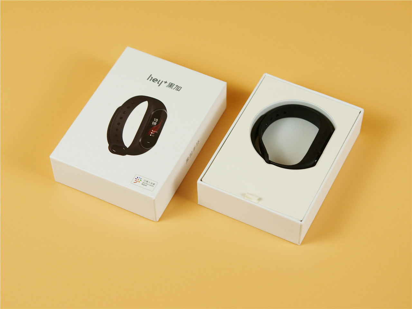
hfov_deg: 22.8
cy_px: 154
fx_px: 1024
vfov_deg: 17.2
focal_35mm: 86
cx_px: 206
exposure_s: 1/80
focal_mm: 43
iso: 200
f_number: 3.5
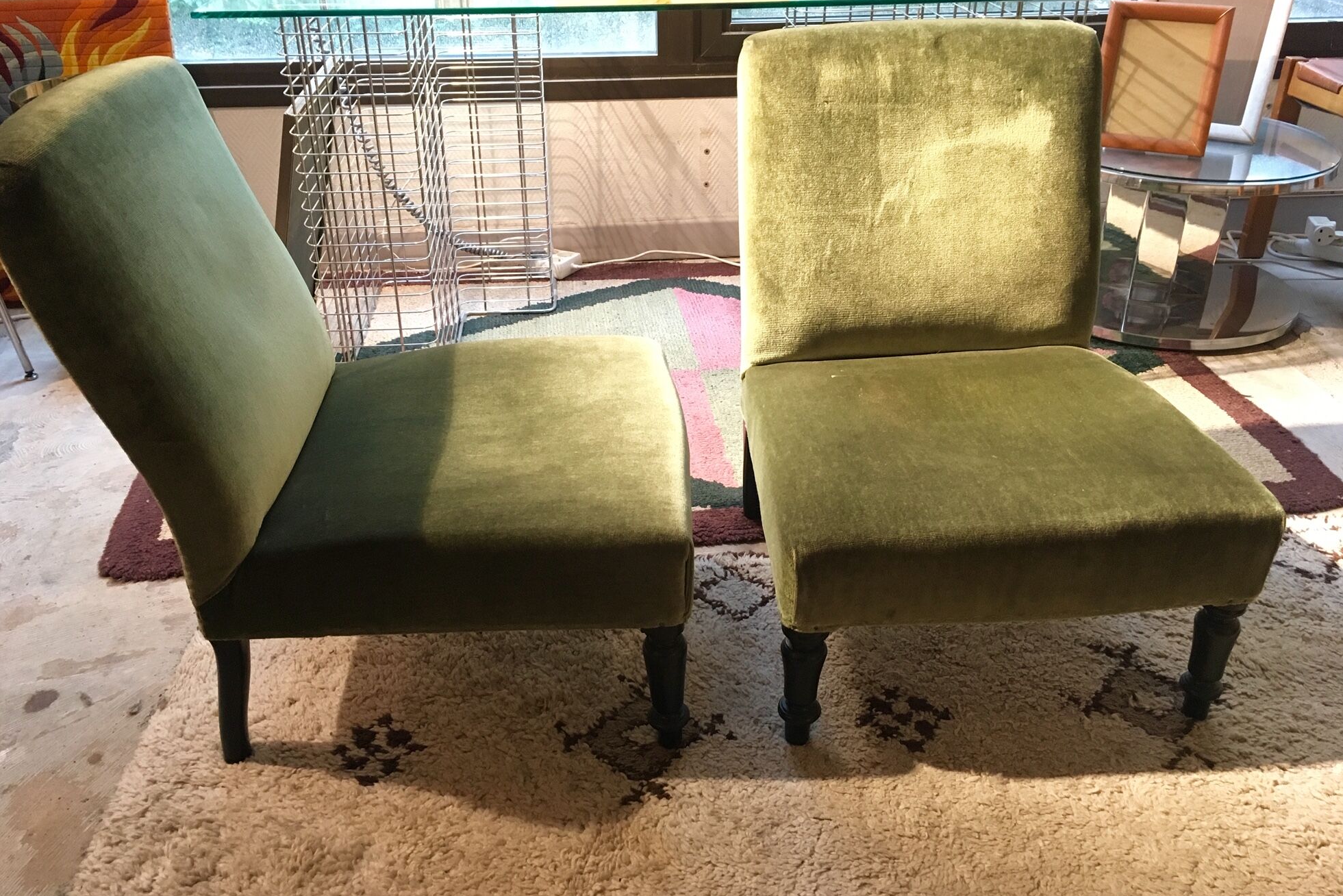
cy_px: 423
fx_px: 1157
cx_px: 668
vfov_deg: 42.3
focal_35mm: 31
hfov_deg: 60.3
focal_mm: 4.15
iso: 200
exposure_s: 1/33
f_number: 2.2
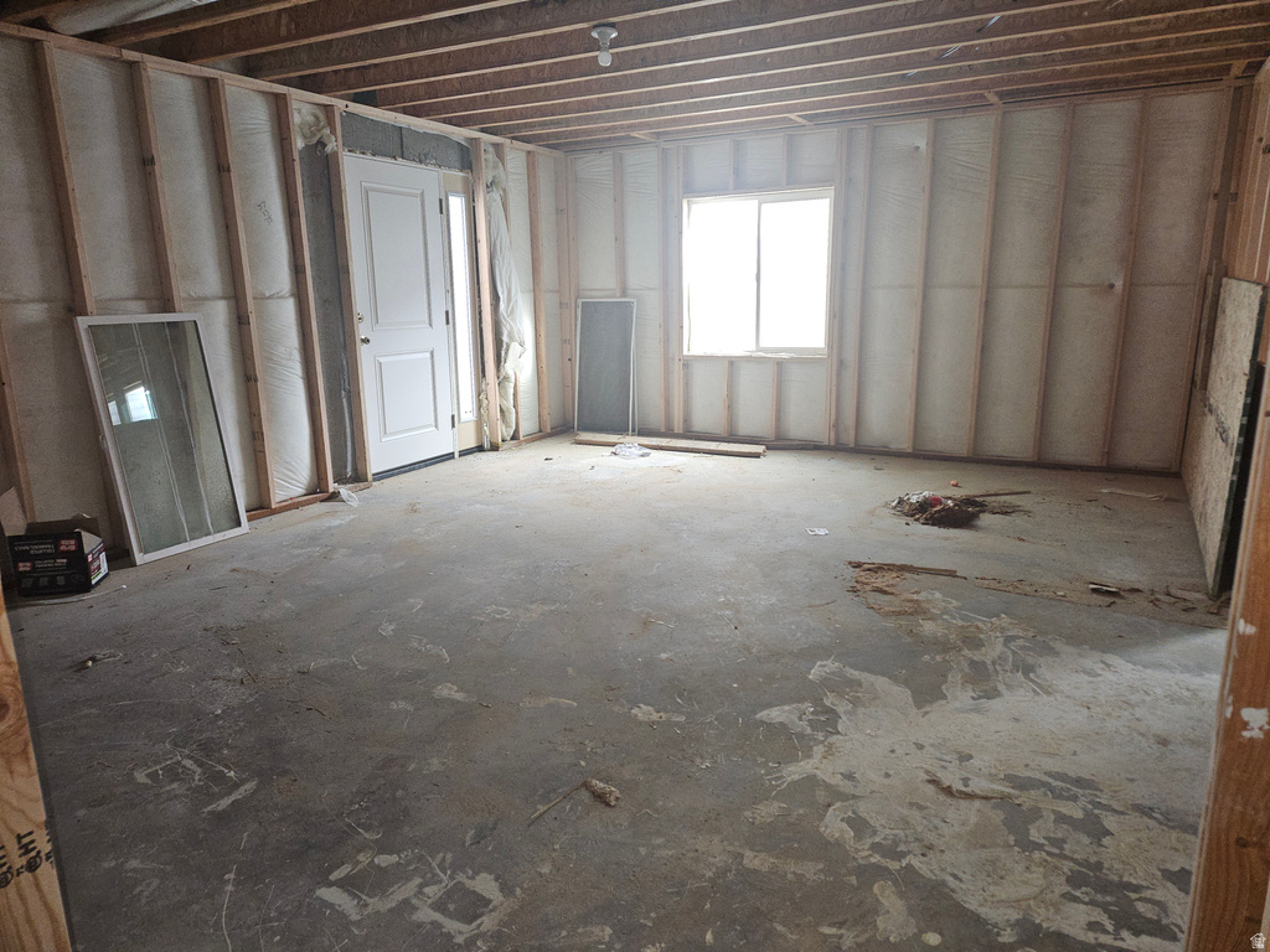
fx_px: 844
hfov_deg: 73.9
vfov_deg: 58.9
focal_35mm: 23
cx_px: 635
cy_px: 476
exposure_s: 1/60
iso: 125
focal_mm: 5.4
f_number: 1.8
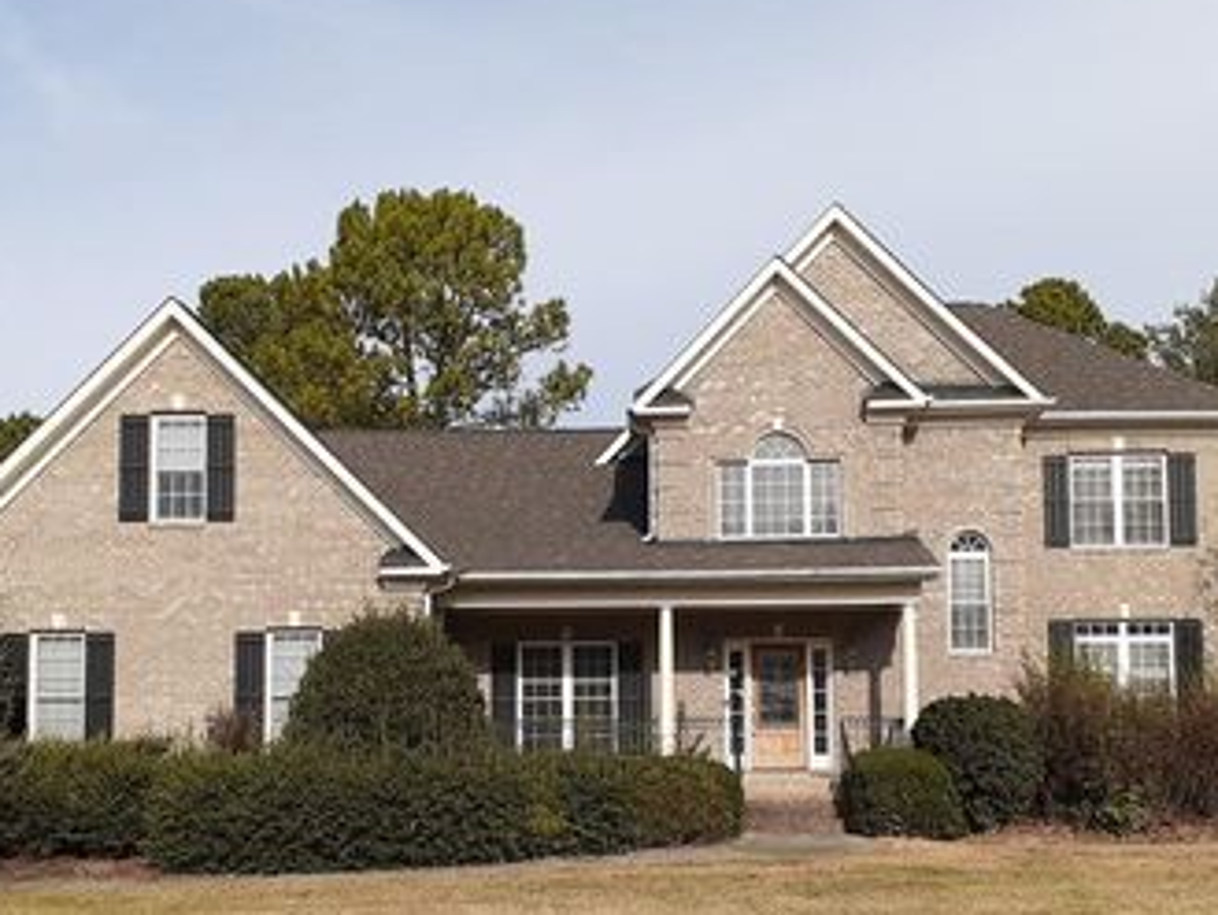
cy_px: 639
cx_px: 615
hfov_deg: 45.8
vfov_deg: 34.7
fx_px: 1443
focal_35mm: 41
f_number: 1.9
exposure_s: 1/2132
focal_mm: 3.6
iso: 40
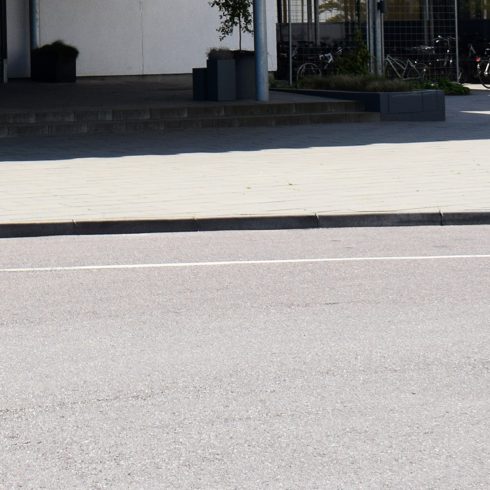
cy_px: -173
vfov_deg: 13.8
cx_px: -170
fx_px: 1934
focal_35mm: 121
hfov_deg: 13.8
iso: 400
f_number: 6.3
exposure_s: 1/1600
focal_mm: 23
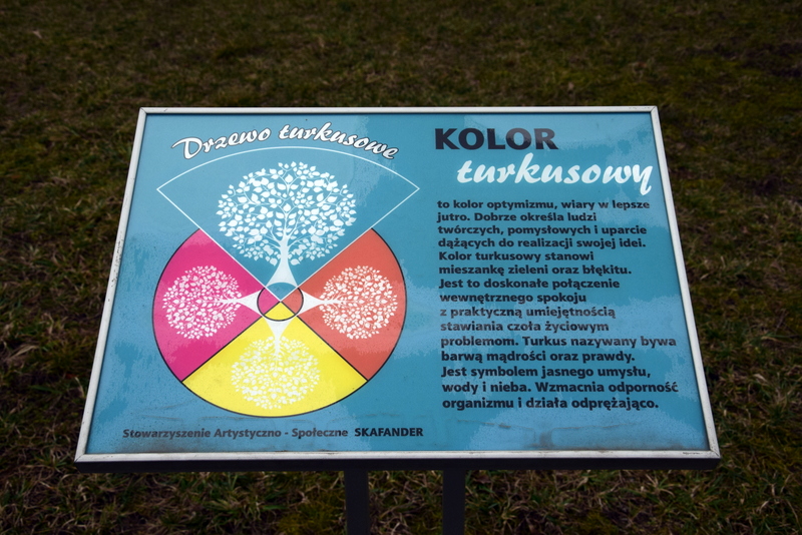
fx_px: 1070
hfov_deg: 41.1
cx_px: 401
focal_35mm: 48
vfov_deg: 28.1
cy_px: 268
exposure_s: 1/400
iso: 400
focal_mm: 32
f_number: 11
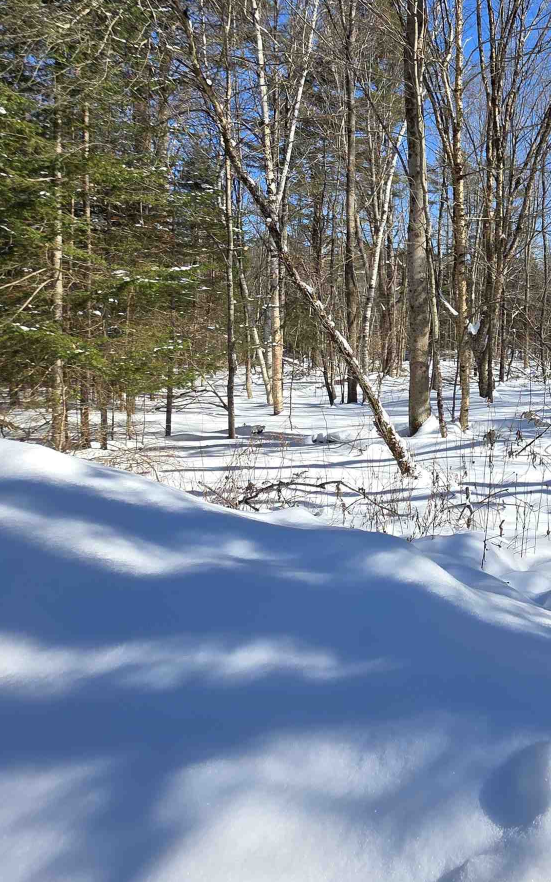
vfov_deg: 73.0
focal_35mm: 24
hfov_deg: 42.5
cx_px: 575
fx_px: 577
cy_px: 310
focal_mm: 2.2
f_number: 1.9
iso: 40
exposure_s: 1/1332
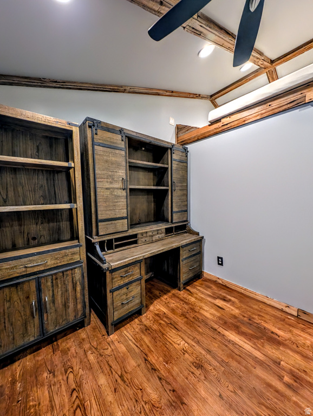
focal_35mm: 12
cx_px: 156
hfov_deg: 94.6
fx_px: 144
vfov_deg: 110.5
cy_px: 208
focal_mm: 2.23
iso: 205
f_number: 1.95
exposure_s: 1/30
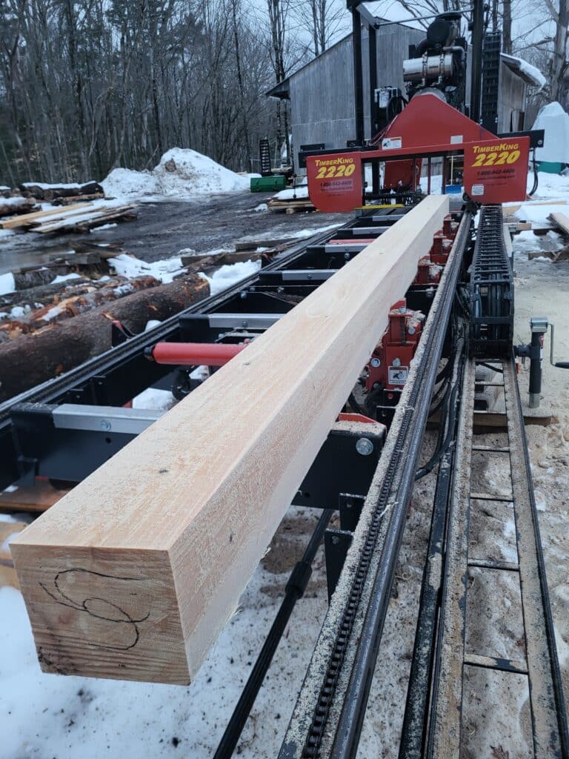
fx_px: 570
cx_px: 284
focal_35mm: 26
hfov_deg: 53.1
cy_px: 380
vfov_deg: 67.3
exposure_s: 1/40
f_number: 1.8
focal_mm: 5.4
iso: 250
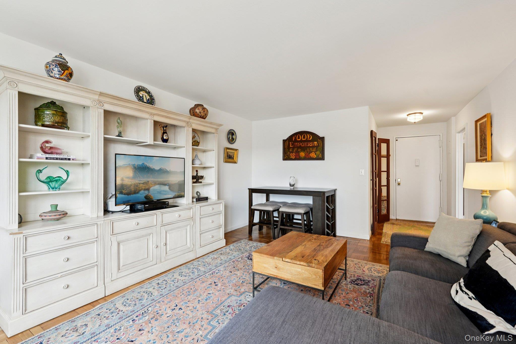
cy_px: 172
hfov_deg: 95.0
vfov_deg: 72.0
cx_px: 258
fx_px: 236
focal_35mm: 16
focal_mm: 16.5
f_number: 9
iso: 400
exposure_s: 1/8
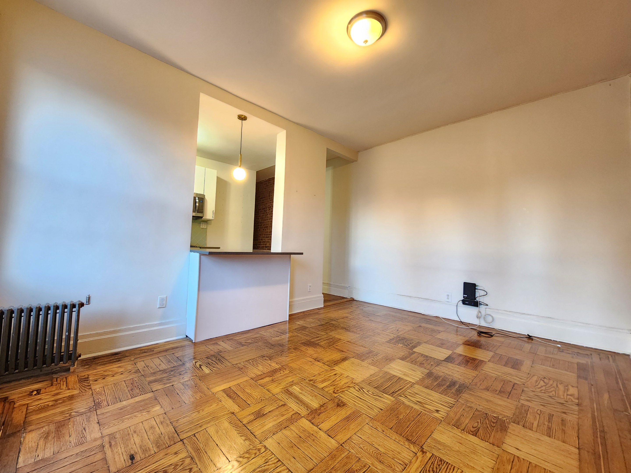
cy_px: 236
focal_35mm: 13
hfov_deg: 106.2
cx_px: 316
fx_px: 237
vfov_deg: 89.9
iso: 500
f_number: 2.2
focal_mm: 2.2
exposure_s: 1/30
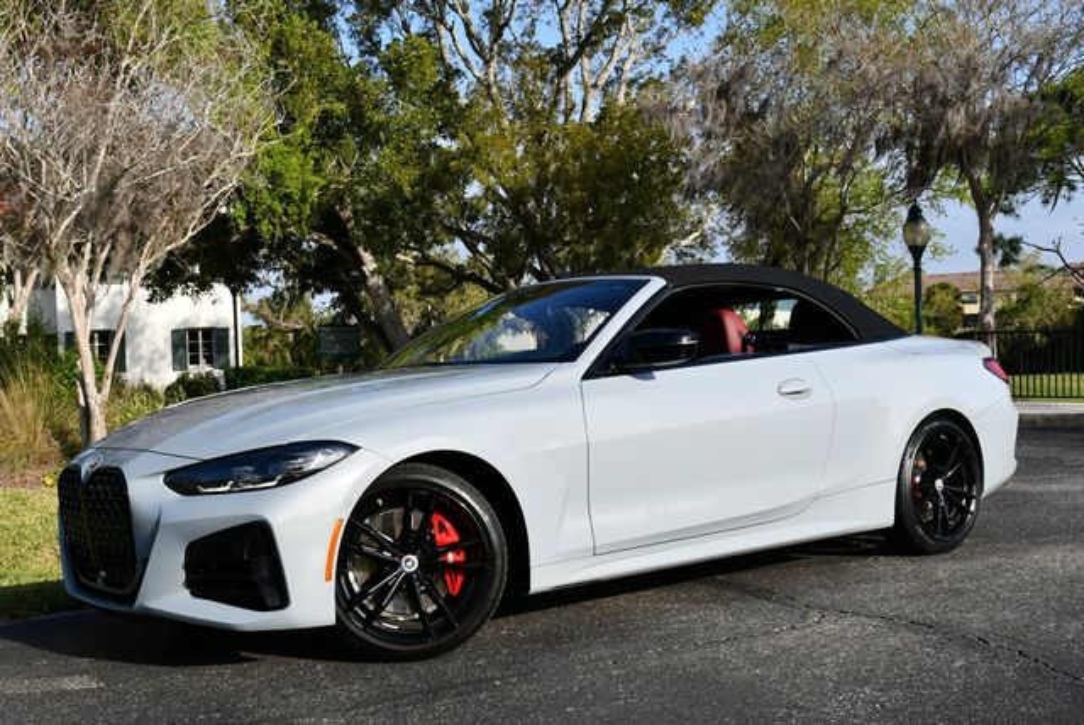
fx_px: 1326
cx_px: 542
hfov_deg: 44.5
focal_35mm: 44
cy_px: 362
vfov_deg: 30.6
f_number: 8
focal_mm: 22
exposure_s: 1/250
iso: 100
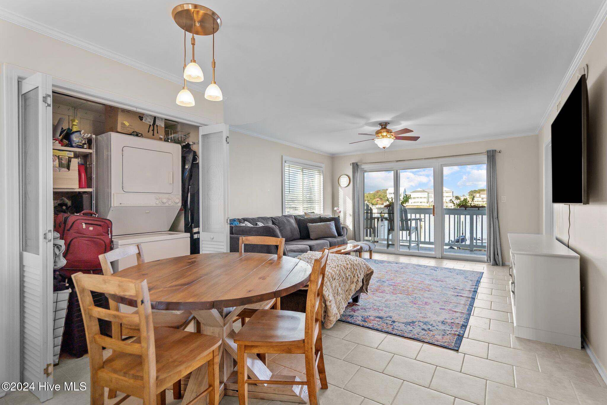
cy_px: 202
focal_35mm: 17
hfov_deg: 93.3
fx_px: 287
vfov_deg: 70.4
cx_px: 304
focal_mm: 17
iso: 320
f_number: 4
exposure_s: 1/8
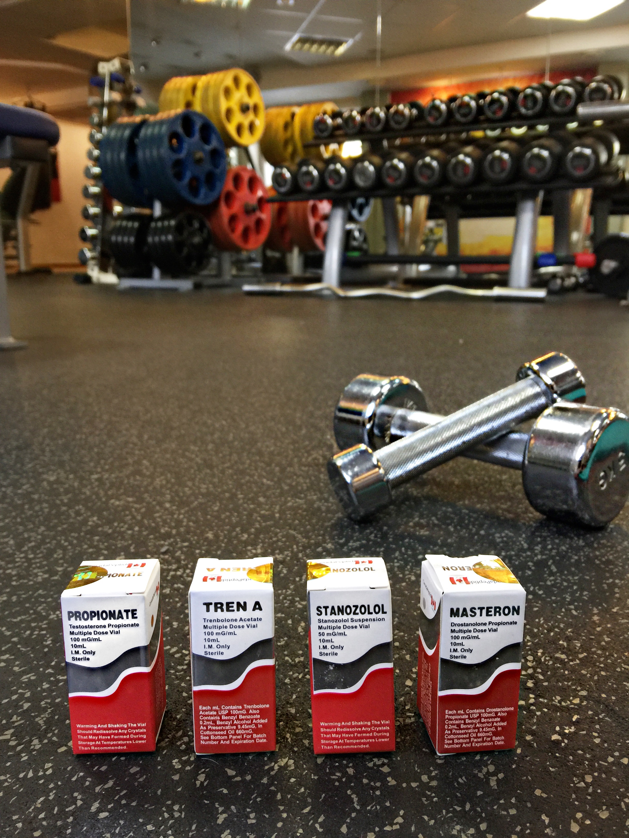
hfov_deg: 48.2
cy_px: 419
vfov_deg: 61.7
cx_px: 314
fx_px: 703
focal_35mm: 29
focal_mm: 4.15
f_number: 2.2
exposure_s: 1/33
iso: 64
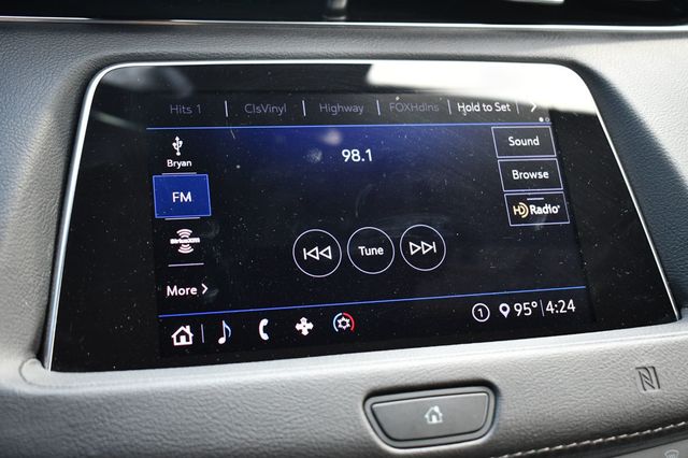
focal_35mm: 46
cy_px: 229
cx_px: 344
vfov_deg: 29.2
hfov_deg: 42.8
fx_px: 879
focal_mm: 31
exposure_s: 1/160
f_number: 4.2
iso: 800
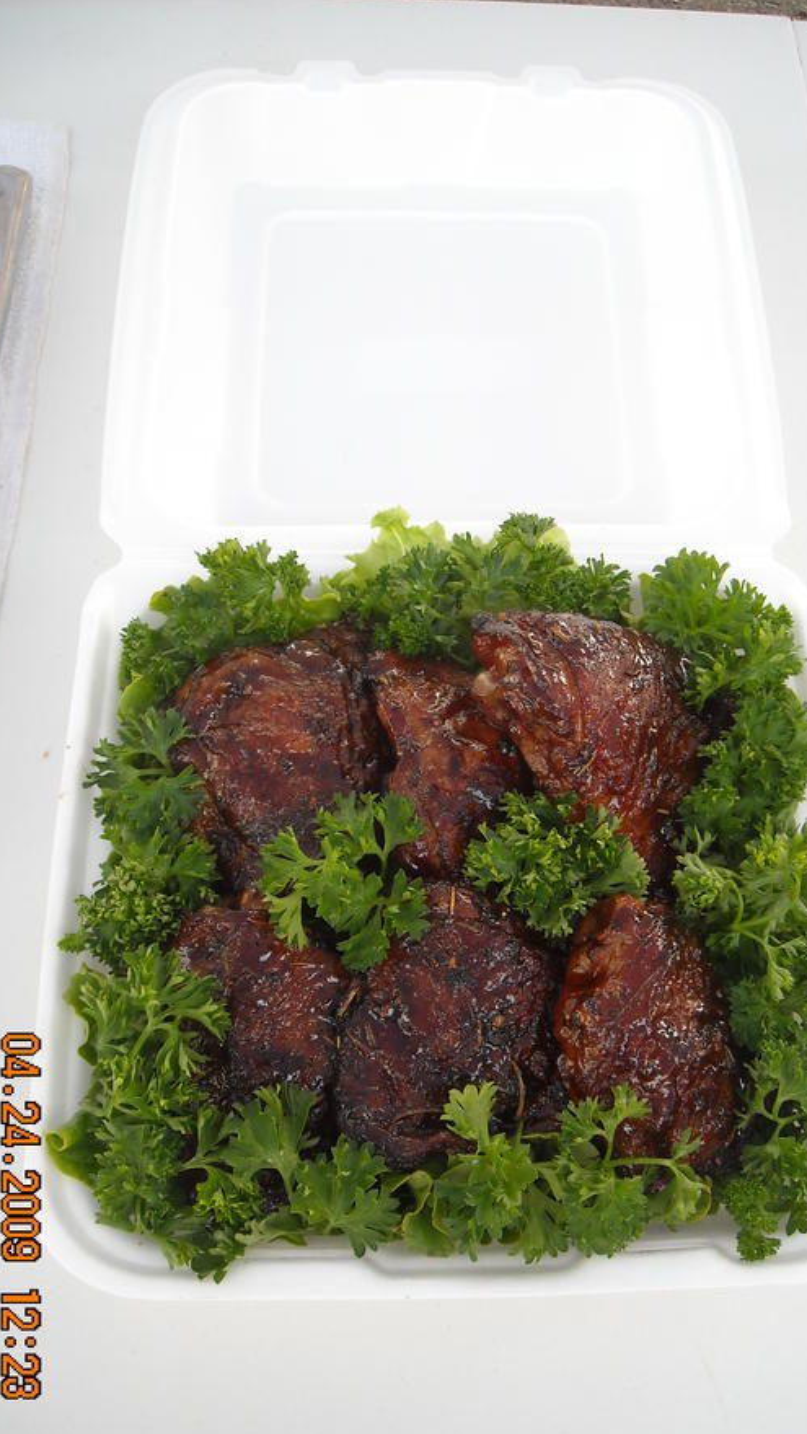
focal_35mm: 39
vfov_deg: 51.6
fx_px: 1484
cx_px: 456
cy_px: 728
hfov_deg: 30.4
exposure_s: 1/109
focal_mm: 5.7
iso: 64
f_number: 2.8
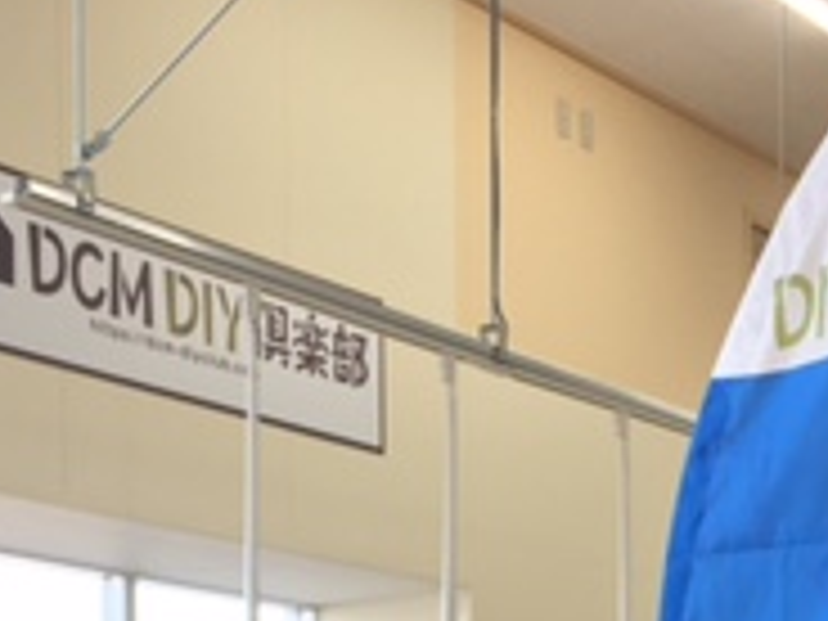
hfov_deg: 19.4
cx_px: 378
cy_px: 1022
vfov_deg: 13.5
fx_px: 2416
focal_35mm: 101
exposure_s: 1/60
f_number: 2.2
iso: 25
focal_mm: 4.15
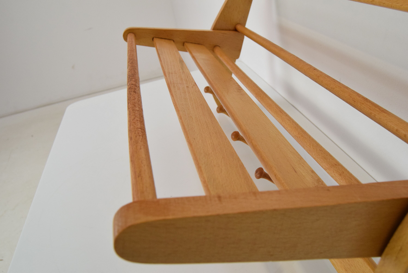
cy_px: 136
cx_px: 204
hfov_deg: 61.9
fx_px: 340
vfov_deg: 43.7
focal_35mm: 30
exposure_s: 1/320
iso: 1600
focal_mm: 20
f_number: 9
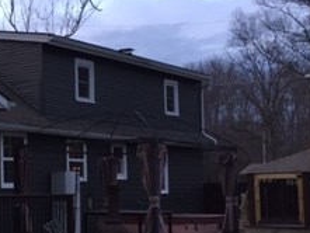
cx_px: -43
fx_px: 753
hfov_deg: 21.9
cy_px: 153
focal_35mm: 84
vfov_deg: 17.5
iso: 32
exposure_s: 1/30
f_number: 2.2
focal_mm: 4.15
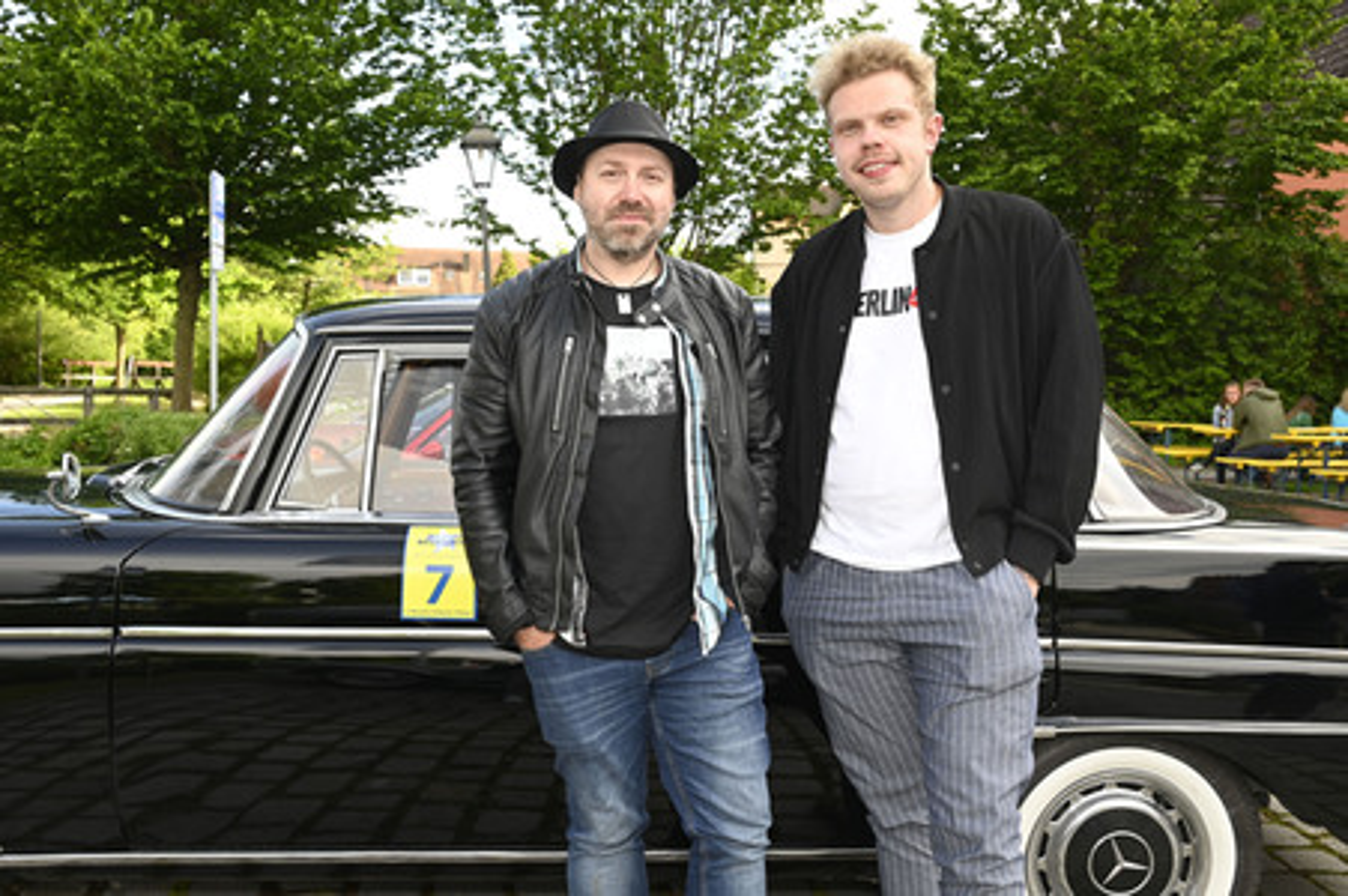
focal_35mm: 34
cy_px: 448
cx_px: 674
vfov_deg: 38.3
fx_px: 1291
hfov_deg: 55.1
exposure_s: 1/160
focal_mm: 34.5
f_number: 8
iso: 640
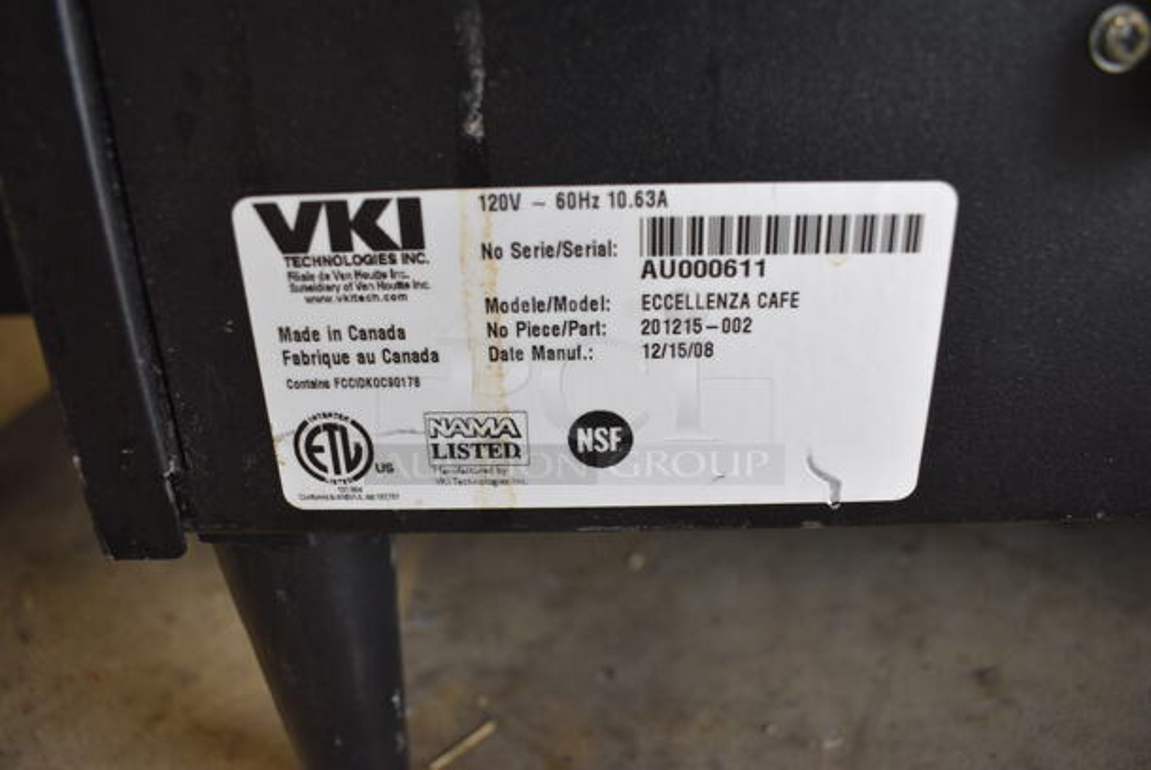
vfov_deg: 48.0
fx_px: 864
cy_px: 385
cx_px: 576
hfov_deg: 67.3
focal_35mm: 27
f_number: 4.5
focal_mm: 18
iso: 800
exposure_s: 1/60
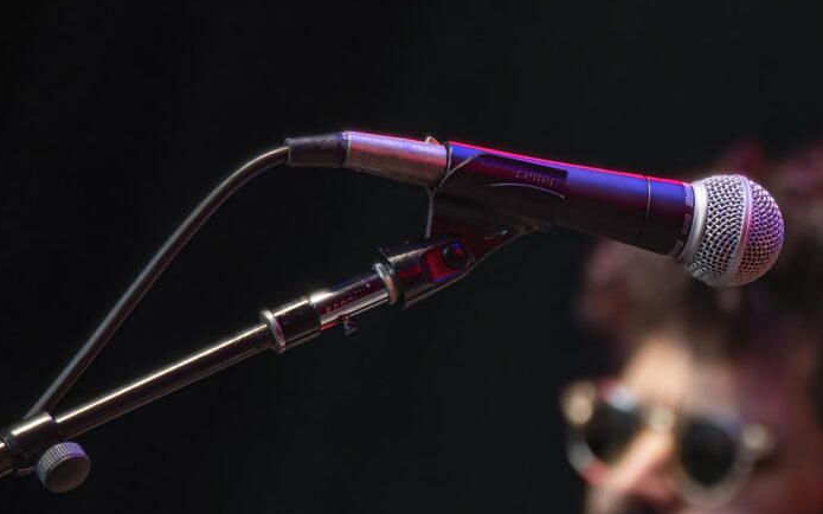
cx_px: 911
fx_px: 38704
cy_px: 750
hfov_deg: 1.2
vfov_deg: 0.8
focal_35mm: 1726
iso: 1250
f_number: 6.3
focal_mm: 460
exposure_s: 1/200
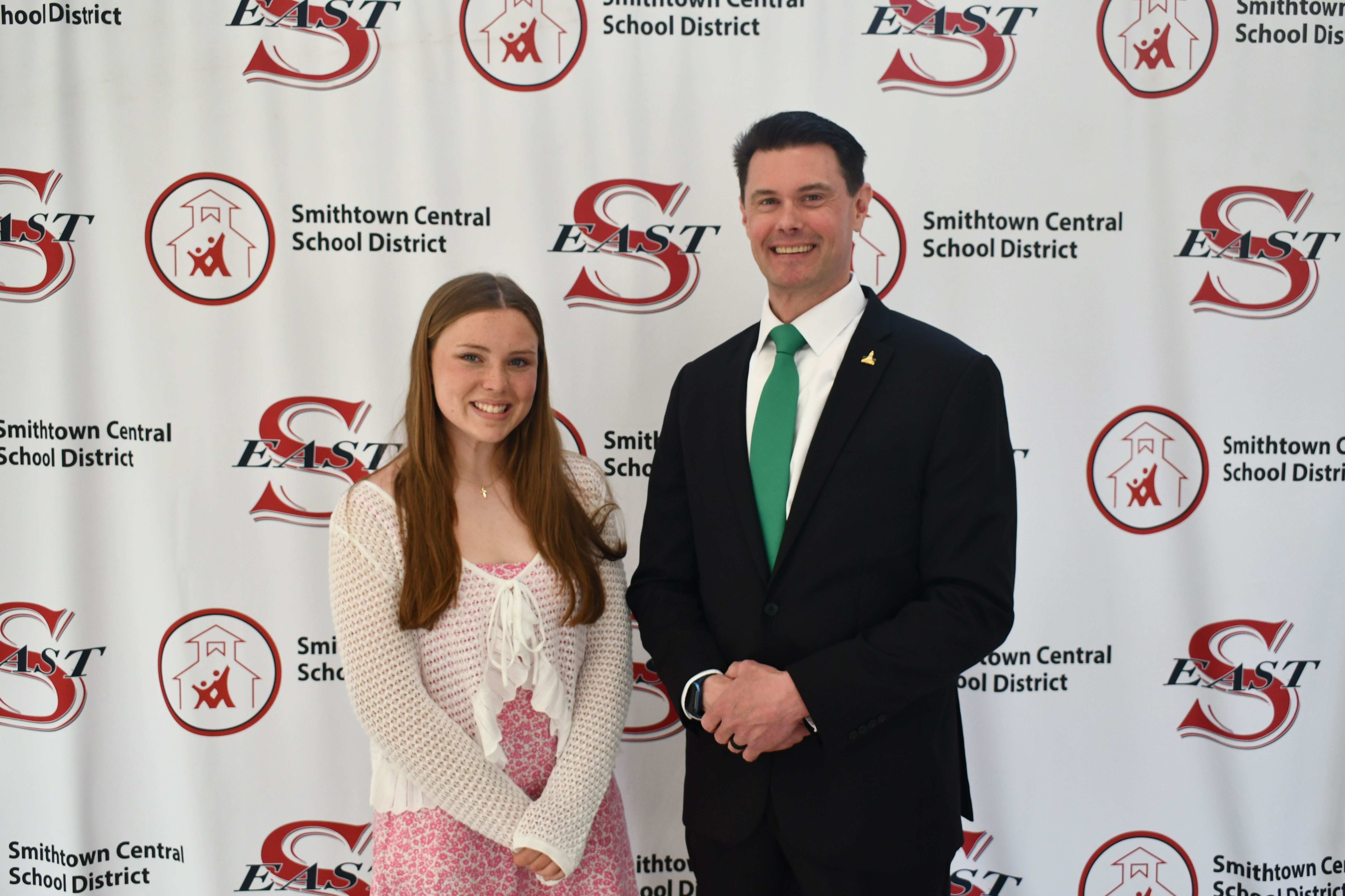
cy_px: 448
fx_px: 1457
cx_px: 672
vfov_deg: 34.2
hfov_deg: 49.6
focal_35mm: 39
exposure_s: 1/125
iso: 800
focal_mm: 26
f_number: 5.6
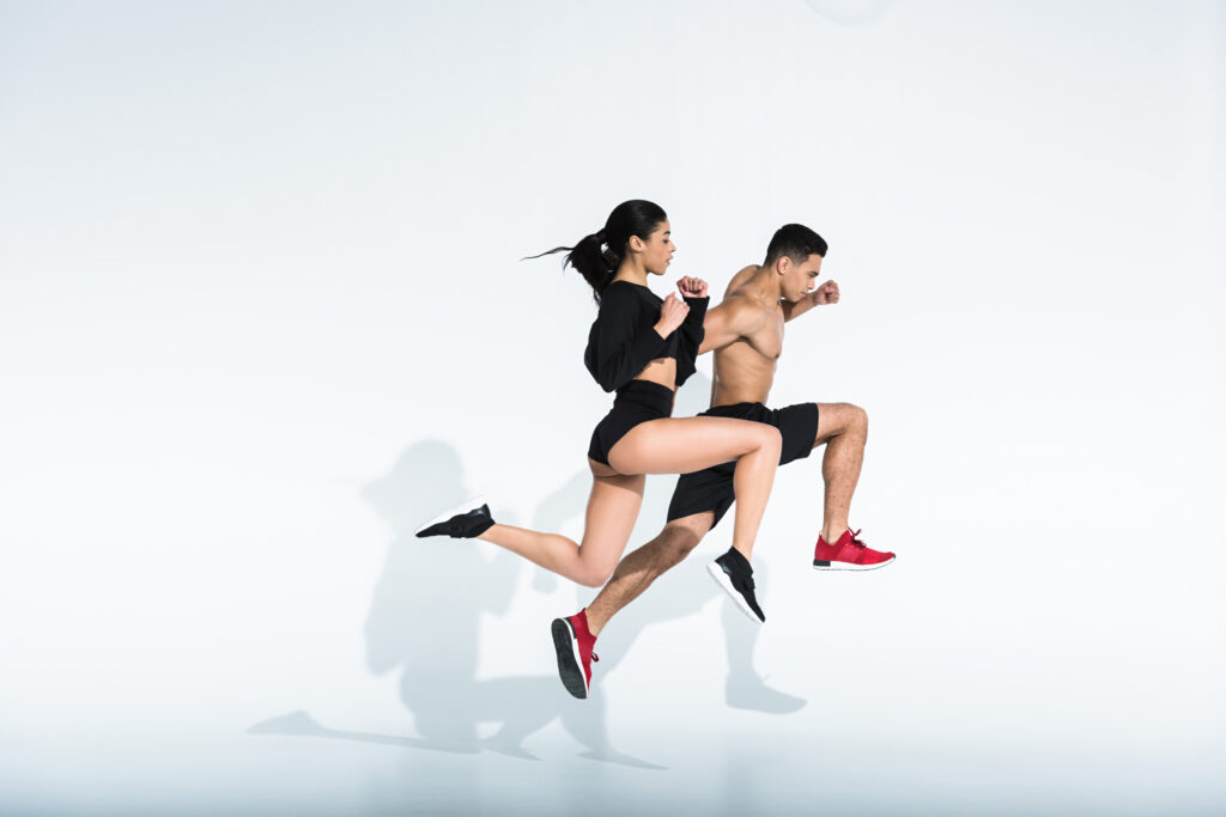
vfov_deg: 19.5
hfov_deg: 28.8
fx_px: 2384
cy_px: 408
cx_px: 613
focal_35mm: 70
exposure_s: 1/640
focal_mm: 70
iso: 400
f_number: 7.1
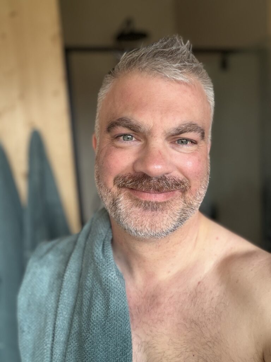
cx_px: 136
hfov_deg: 46.8
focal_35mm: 30
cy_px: 181
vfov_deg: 60.0
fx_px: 313
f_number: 1.9
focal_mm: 2.71
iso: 125
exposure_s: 1/60
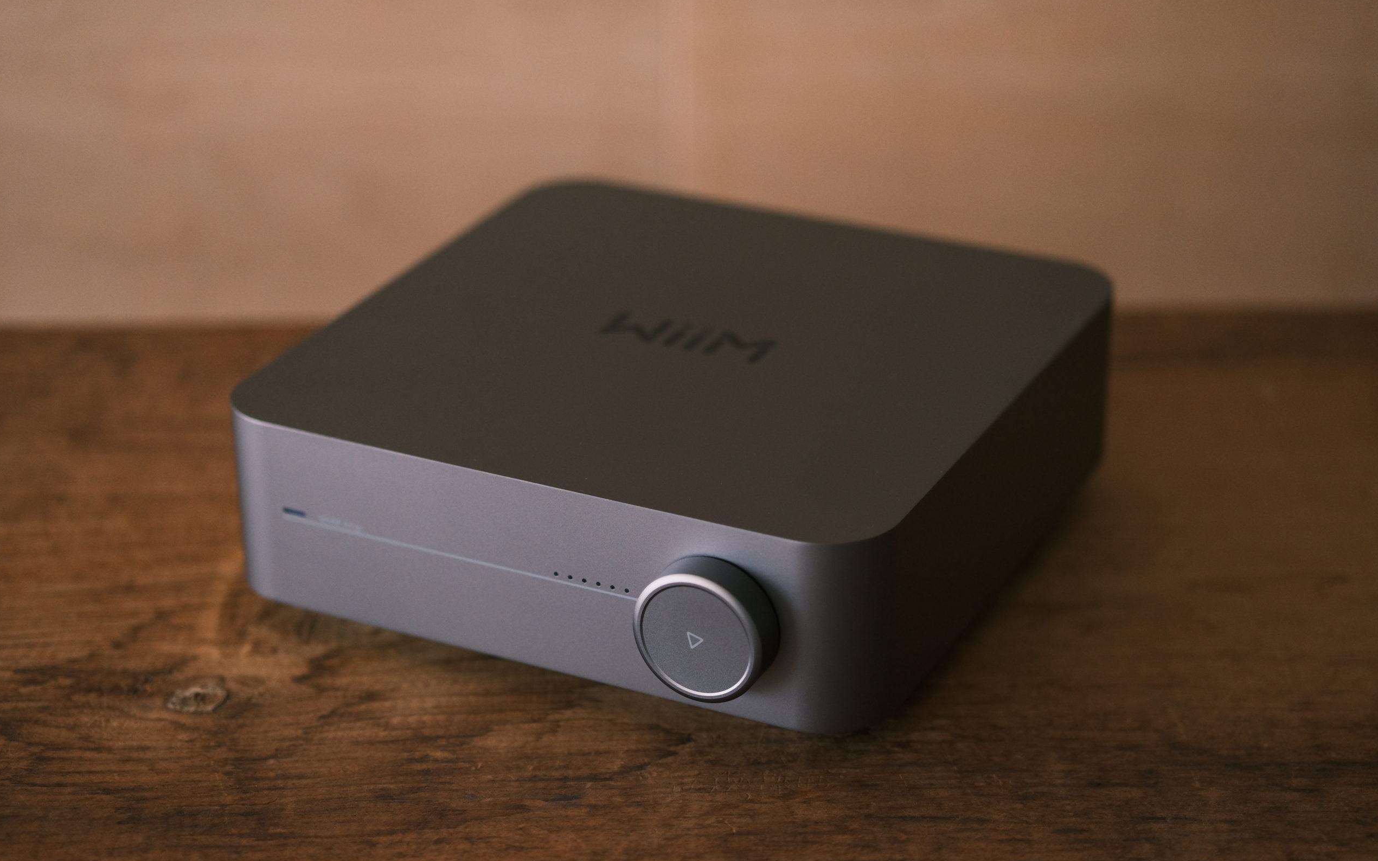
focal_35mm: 77
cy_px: 449
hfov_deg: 26.8
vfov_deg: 16.9
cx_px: 688
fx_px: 2892
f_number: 2
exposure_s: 1/160
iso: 1250
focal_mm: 50
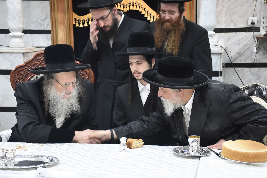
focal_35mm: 72
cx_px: 134
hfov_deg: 28.1
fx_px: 534
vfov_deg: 18.9
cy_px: 89
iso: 1600
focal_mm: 48
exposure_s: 1/80
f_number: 6.3
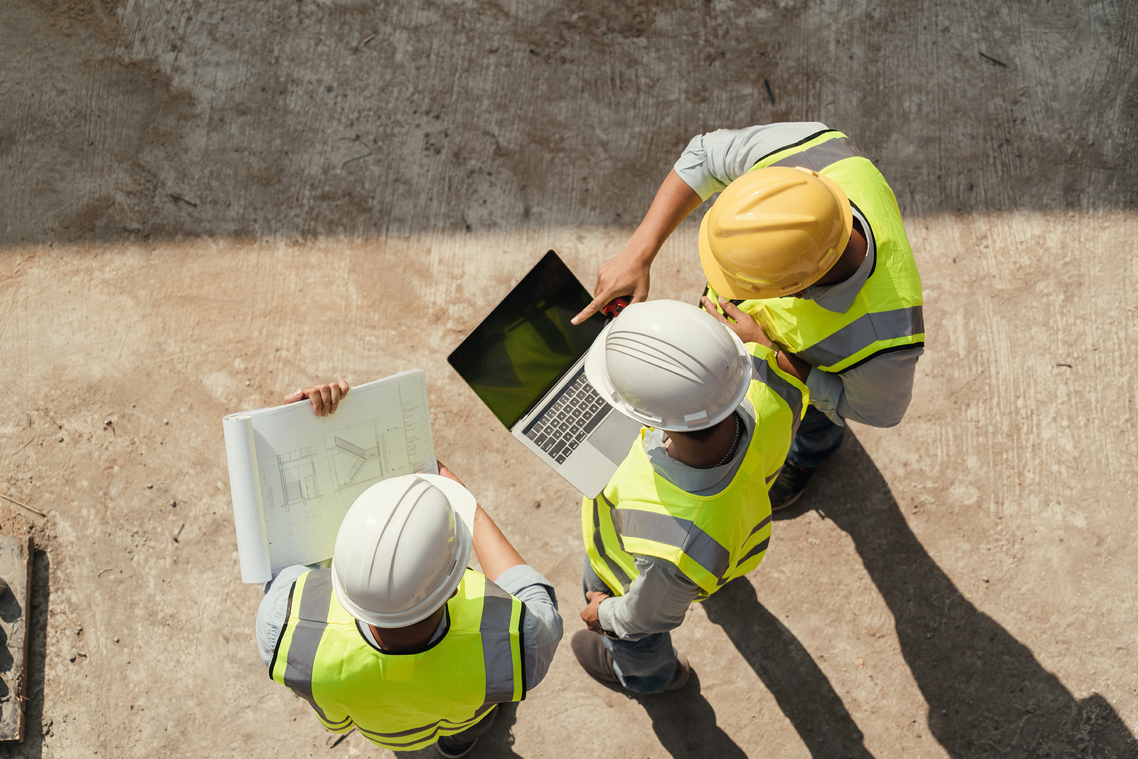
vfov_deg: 23.8
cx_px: 569
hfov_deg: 35.0
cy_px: 380
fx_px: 1802
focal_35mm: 57
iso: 200
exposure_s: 1/2000
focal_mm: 57
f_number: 4
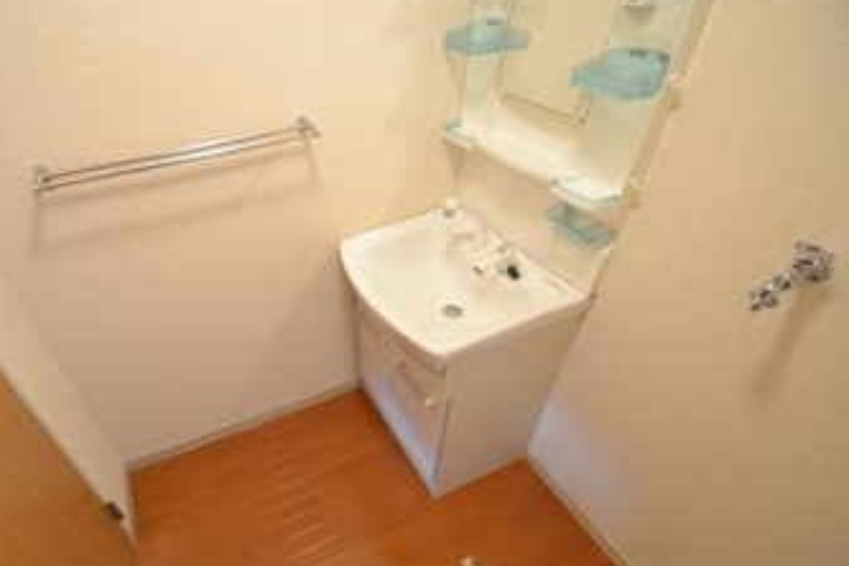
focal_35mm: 18
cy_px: 325
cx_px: 344
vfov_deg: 67.0
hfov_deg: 89.0
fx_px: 424
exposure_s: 1/3
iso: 100
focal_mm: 10
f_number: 3.5
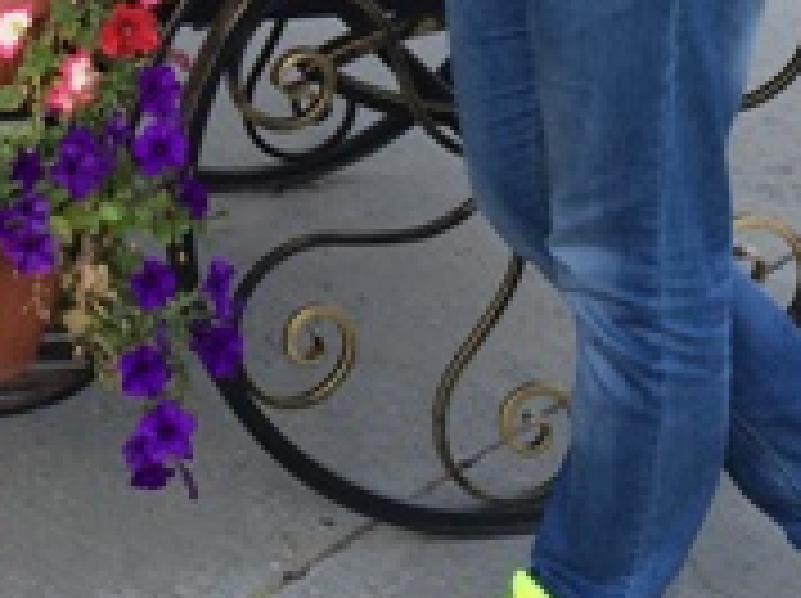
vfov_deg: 12.8
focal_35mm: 108
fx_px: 2496
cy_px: -355
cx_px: 14
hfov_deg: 17.8
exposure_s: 1/128
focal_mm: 4.12
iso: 32
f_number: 2.2
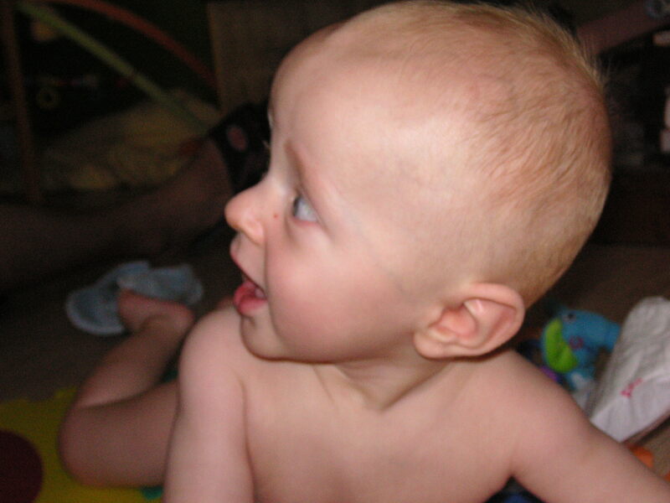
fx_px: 968
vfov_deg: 29.1
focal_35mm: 50
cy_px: 252
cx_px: 335
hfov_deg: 38.2
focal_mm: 8.4
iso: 160
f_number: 8
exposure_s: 1/45
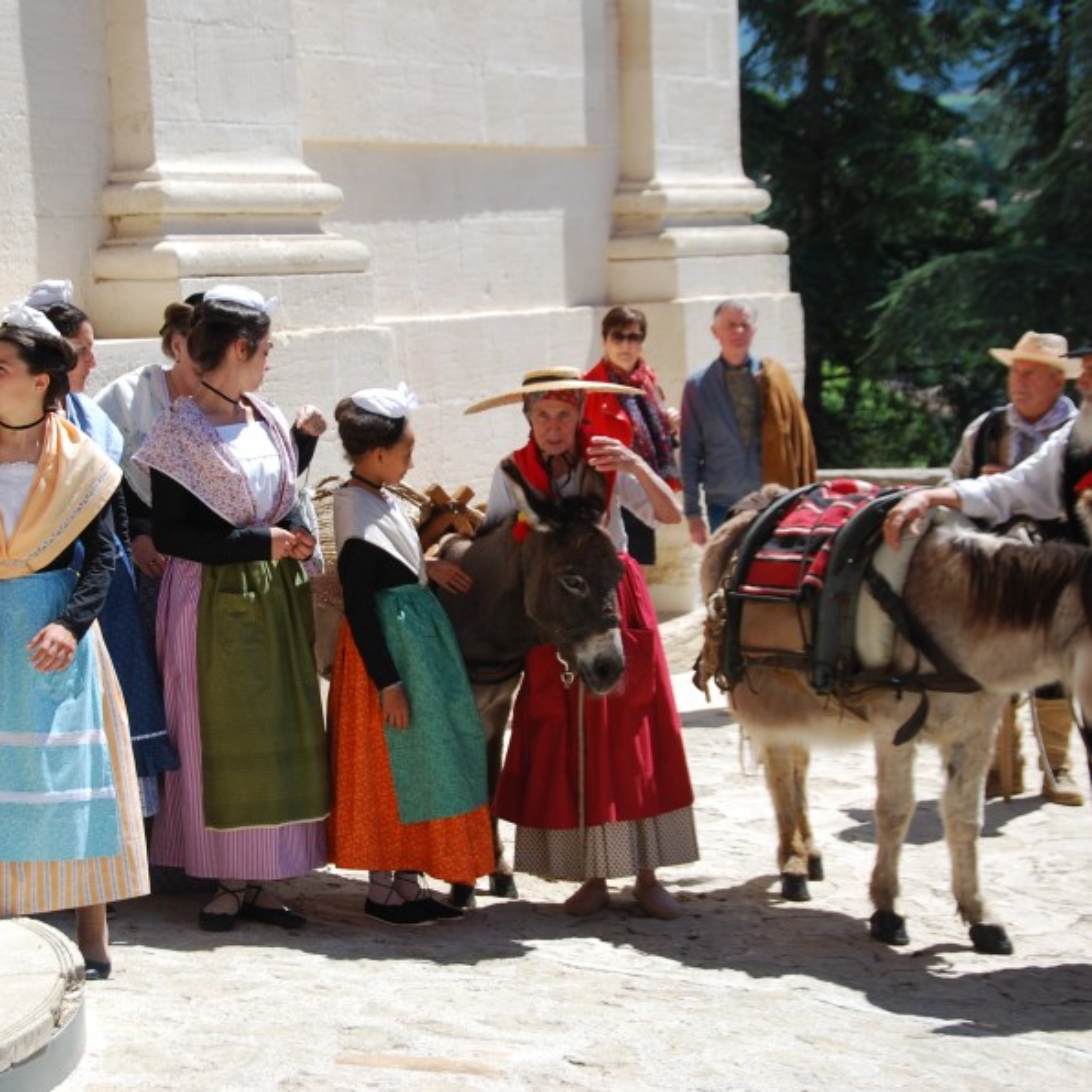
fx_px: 3141
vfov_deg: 19.7
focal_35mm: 88
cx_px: 377
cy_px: 546
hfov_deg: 19.7
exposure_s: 1/250
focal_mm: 46
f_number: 8
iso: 100
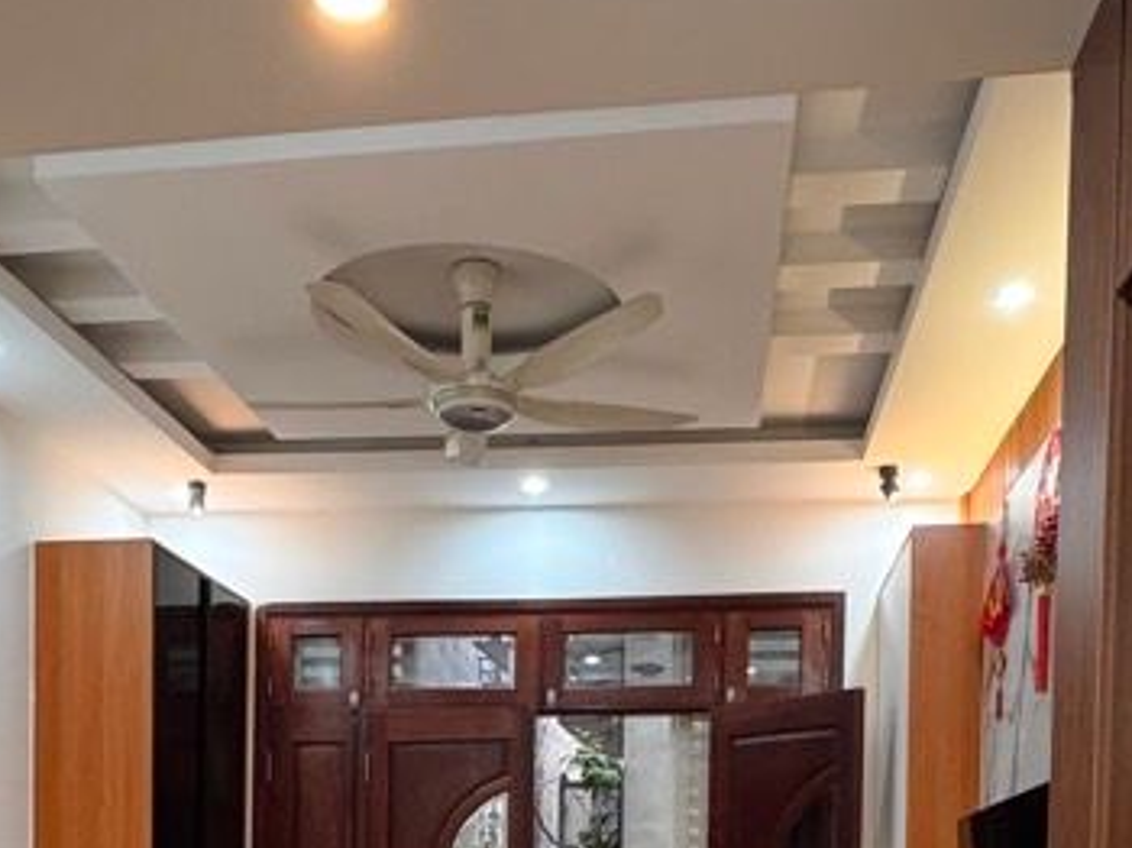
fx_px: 1340
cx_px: 492
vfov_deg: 30.8
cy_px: 961
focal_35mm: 41
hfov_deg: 45.7
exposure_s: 1/50
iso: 200
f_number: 2.2
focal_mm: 2.22
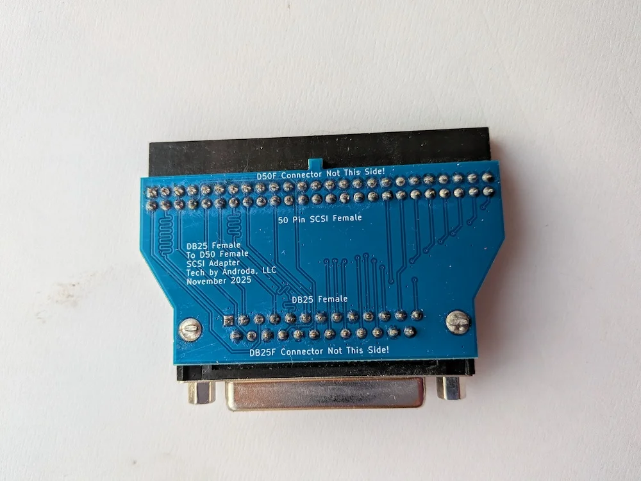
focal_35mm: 24
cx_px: 320
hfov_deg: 71.6
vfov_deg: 56.8
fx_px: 444
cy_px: 240
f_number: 1.7
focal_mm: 4.53
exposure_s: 1/178
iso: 65
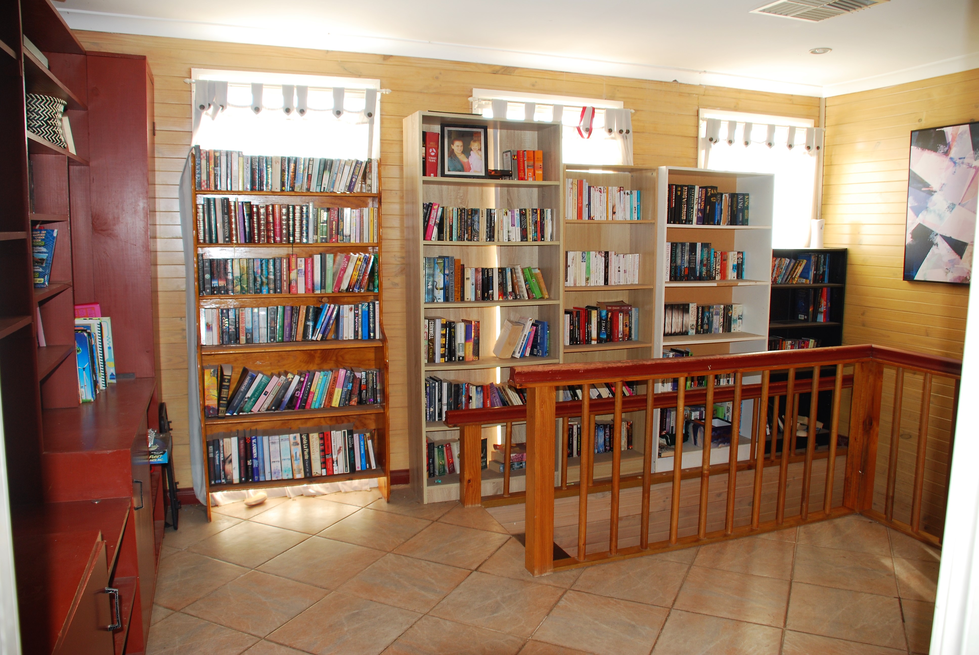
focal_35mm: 27
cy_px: 328
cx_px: 490
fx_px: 735
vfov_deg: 48.0
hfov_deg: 67.3
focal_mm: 18
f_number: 3.5
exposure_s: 1/60
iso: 200
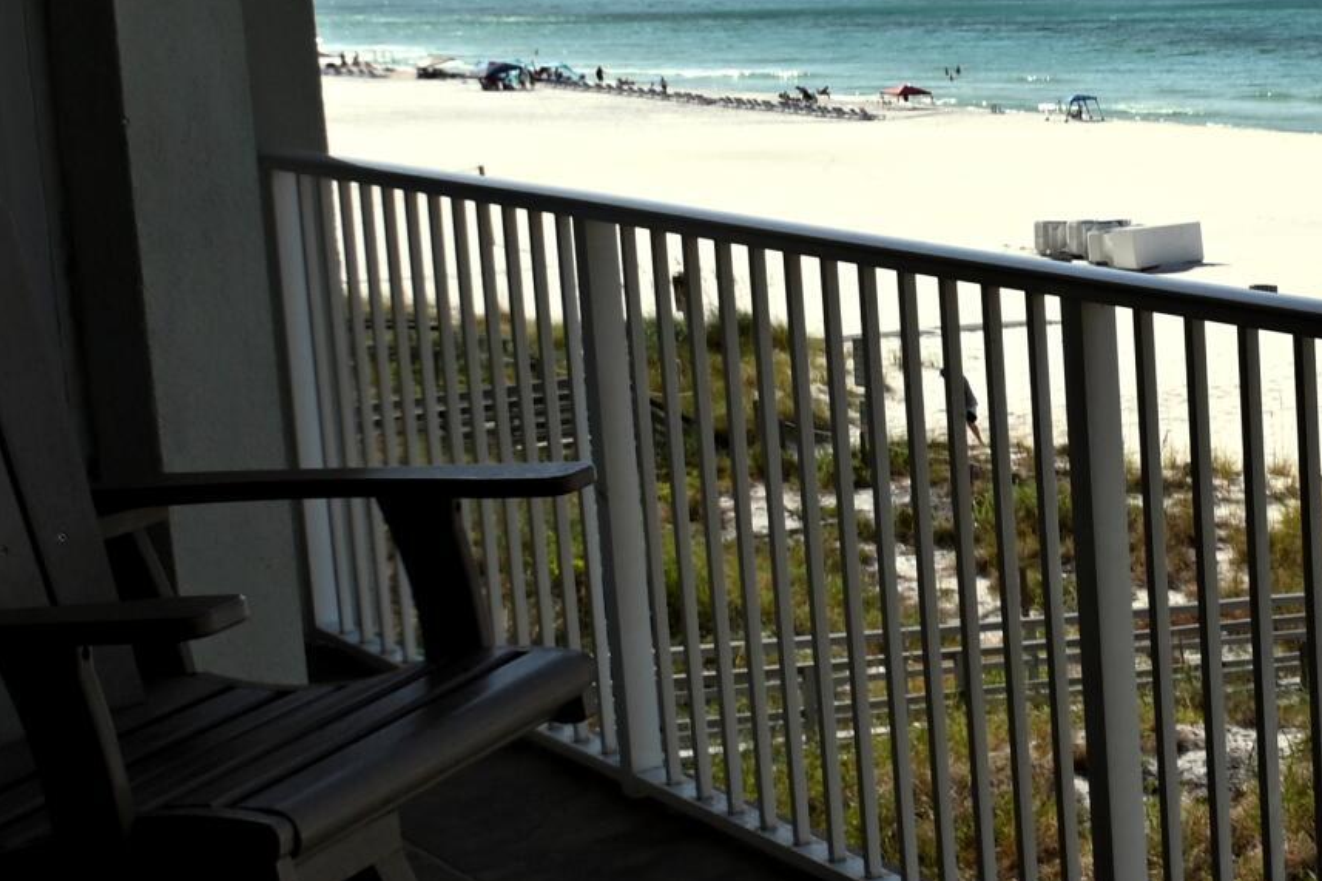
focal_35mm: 63
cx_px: 2136
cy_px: 197
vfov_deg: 21.3
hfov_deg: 23.3
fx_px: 2313
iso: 100
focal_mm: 12
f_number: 8
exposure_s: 1/500
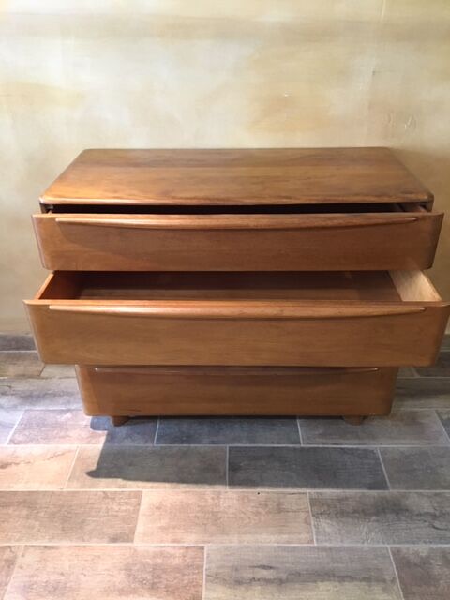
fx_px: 503
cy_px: 300
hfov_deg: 48.2
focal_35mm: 29
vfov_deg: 61.7
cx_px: 225
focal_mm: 4.15
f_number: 2.2
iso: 200
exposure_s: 1/20
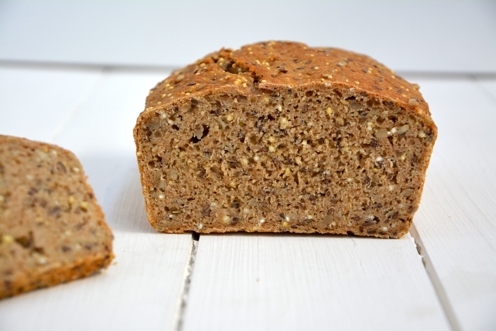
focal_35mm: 105
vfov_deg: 13.1
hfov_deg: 19.4
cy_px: 166
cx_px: 248
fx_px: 1447
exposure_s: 1/60
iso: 450
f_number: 5.3
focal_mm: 70
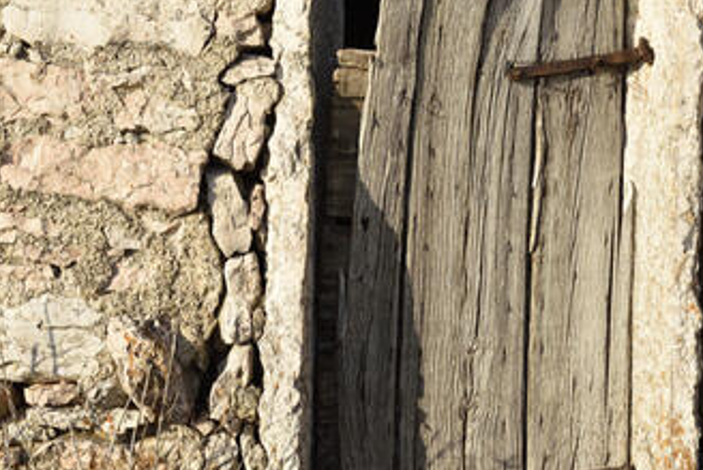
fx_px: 1250
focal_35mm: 64
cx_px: 502
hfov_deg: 31.0
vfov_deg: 21.3
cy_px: 235
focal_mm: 35
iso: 100
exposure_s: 1/320
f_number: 7.1
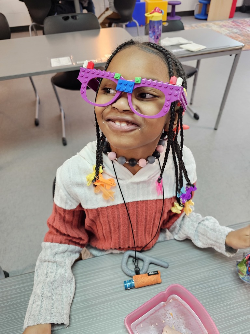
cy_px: 167
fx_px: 221
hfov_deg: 58.9
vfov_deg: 73.9
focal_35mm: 23
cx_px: 125
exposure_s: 1/40
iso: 500
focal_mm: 6.3
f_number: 1.7
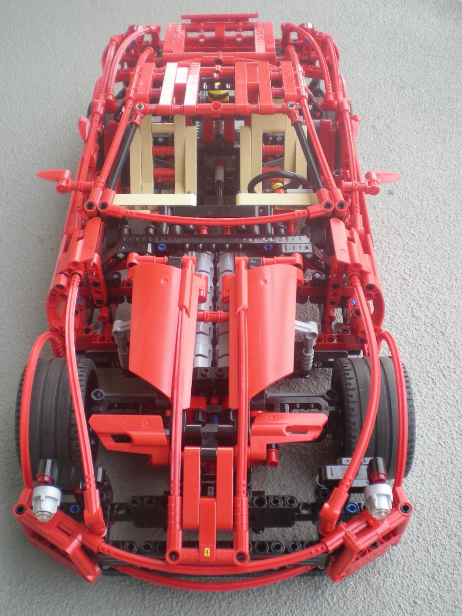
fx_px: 712
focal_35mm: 40
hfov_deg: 36.0
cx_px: 226
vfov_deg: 46.8
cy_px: 320
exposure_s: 1/58
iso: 86
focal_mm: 6.3
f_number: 3.1
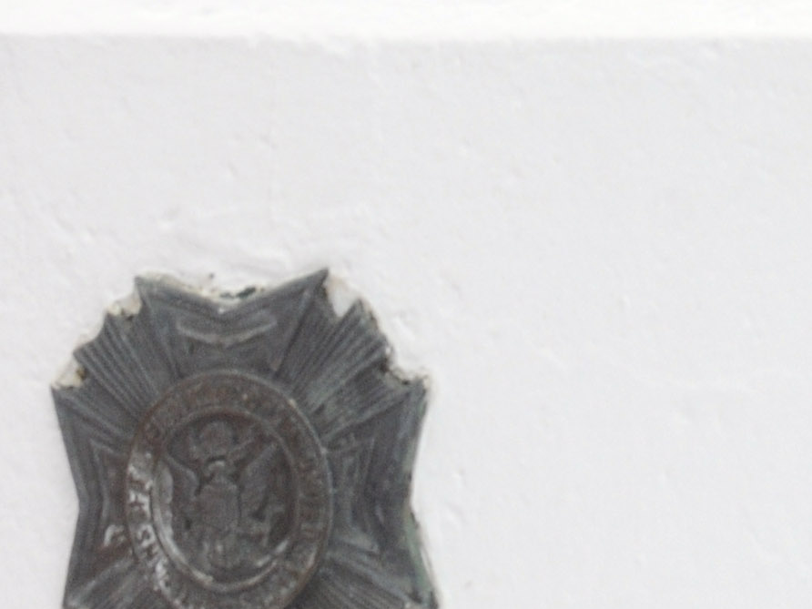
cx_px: 881
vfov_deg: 3.1
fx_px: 11377
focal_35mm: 485
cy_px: -517
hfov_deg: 4.1
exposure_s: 1/160
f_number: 8
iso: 400
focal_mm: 70
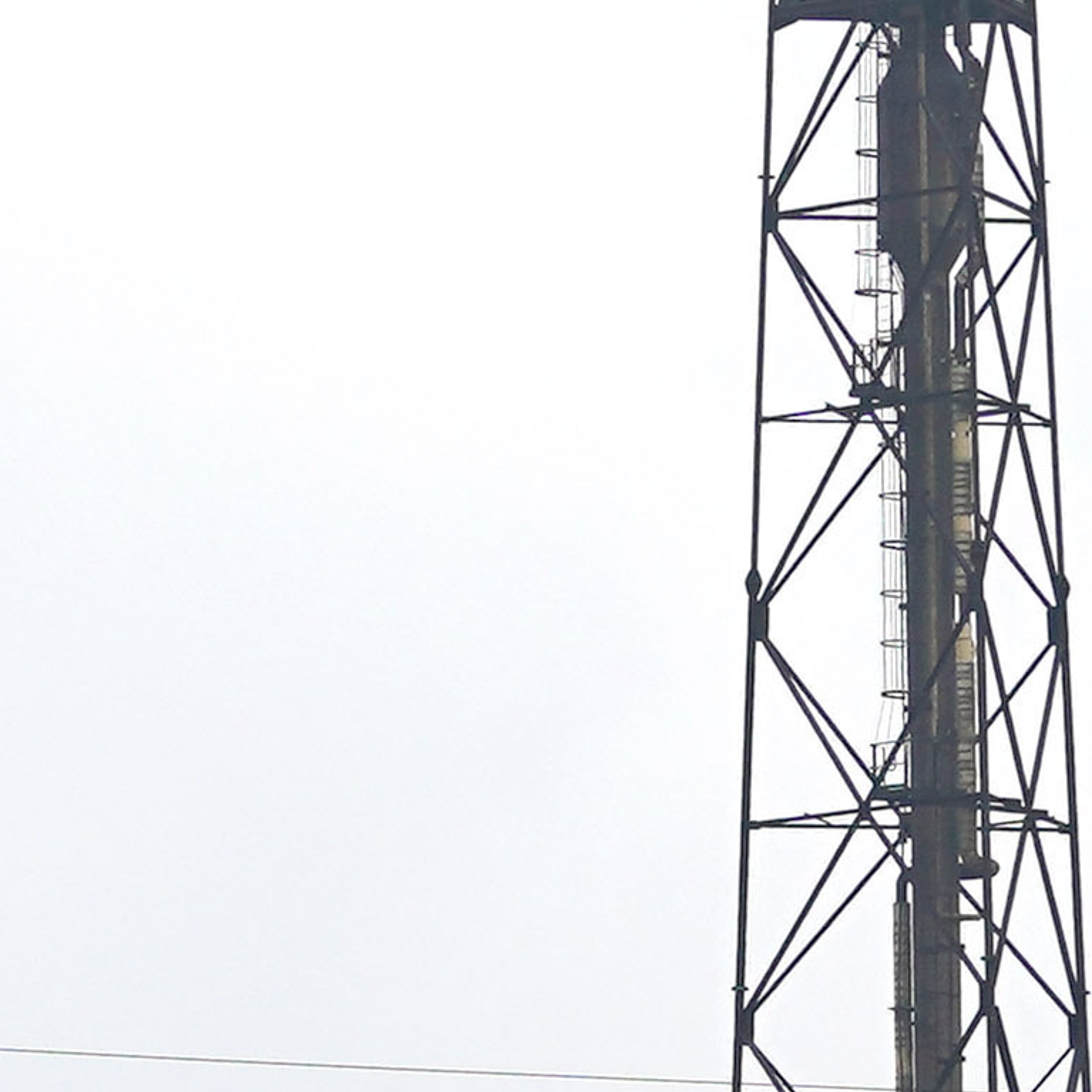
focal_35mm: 897
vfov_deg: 1.9
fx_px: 32014
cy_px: 2426
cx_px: -1039
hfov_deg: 1.9
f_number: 3.5
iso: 160
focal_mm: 135
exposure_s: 1/1250
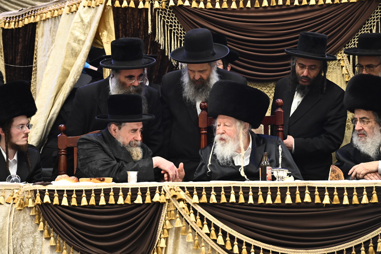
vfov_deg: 6.9
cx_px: 190
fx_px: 2116
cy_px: 127
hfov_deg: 10.3
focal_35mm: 200
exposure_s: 1/125
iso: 2000
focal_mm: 200
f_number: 8
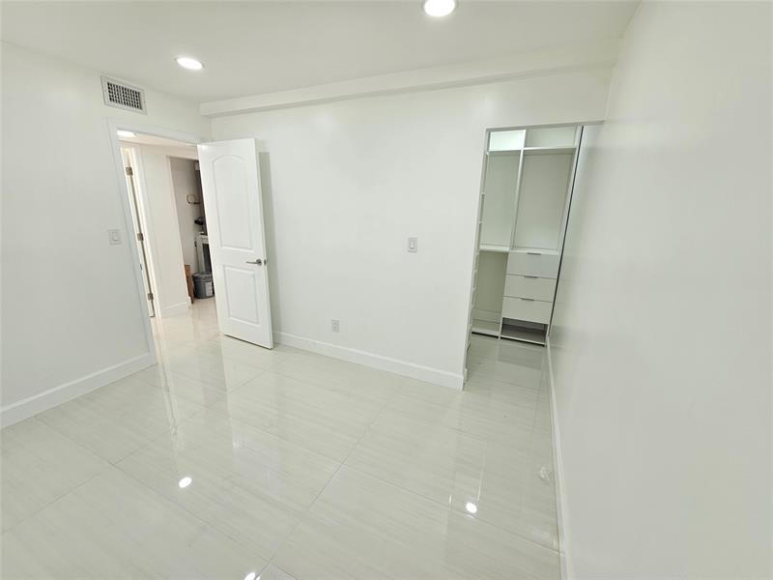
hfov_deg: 106.2
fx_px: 290
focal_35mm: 13
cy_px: 290
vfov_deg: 89.9
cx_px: 386
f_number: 2.2
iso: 50
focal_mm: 2.2
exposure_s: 1/60
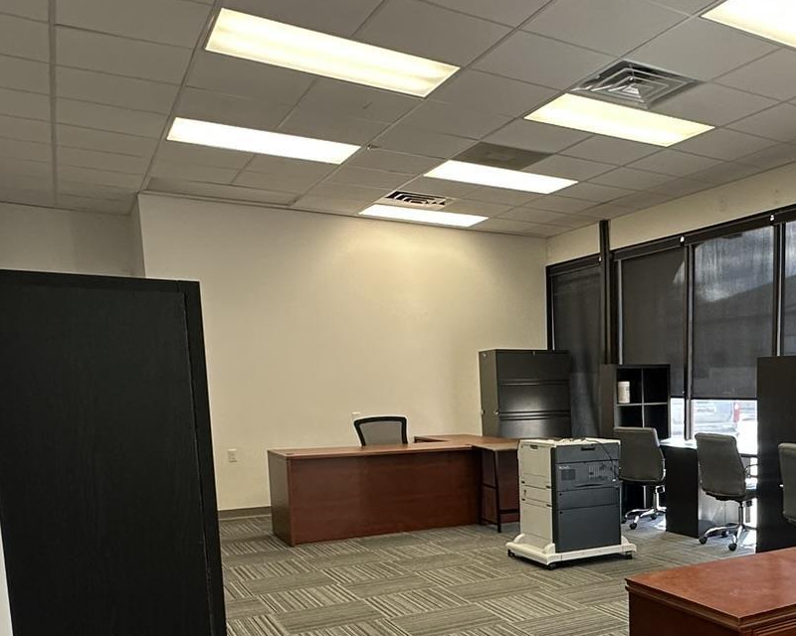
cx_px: 667
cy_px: 491
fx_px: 825
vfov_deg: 40.8
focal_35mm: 35
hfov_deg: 47.9
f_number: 2.2
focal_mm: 2.22
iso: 160
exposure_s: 1/60
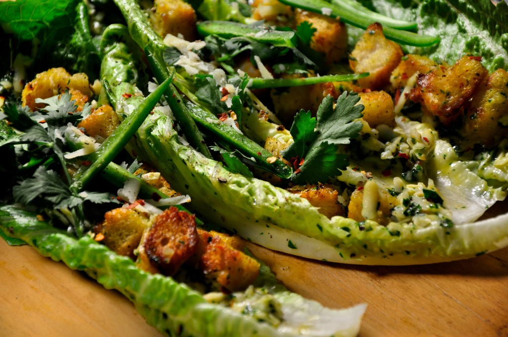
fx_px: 2220
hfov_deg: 13.1
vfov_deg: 8.7
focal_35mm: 158
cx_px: 254
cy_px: 168
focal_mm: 105
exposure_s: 1/13
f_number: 5.6
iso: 200
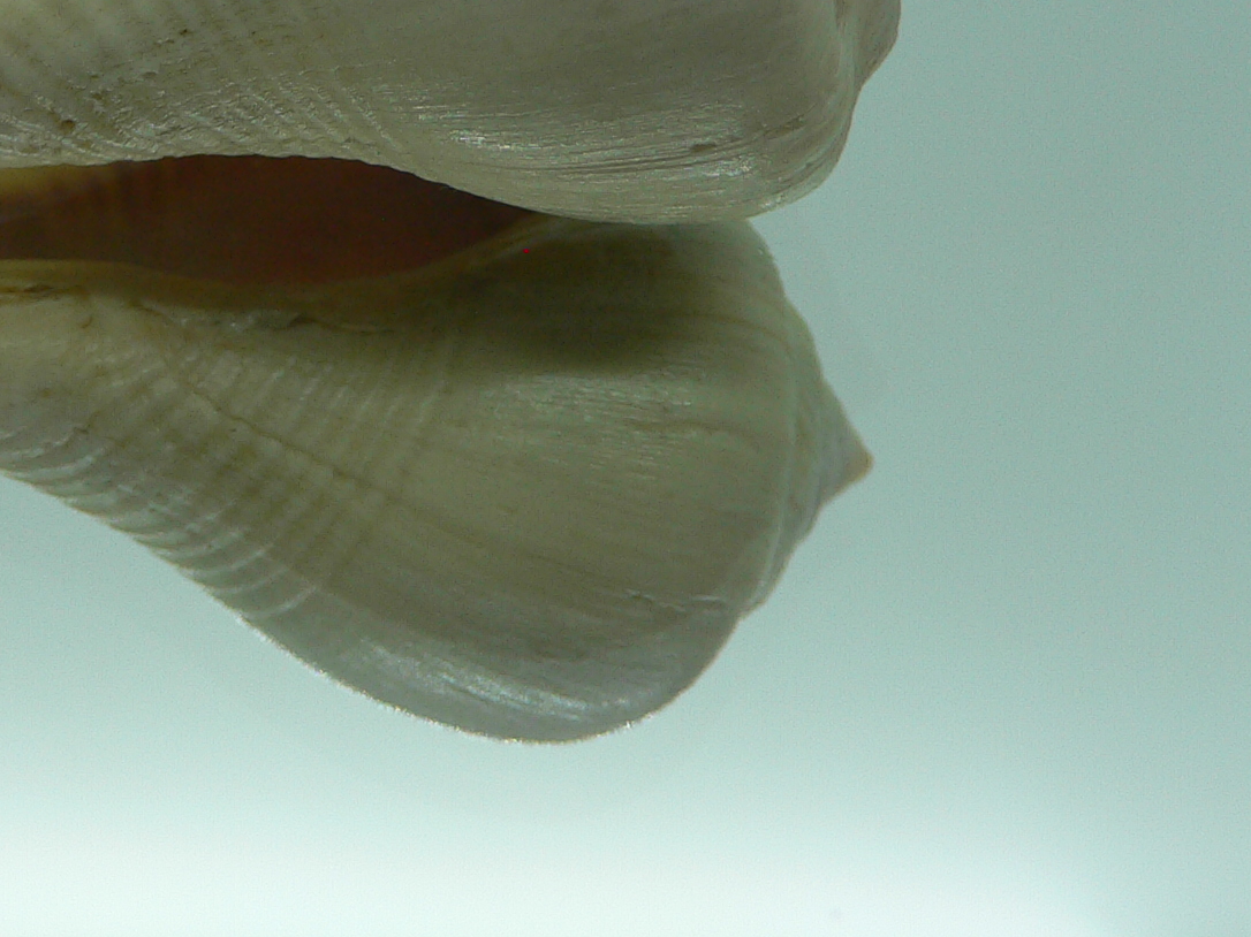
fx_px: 2349
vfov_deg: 22.0
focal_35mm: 65
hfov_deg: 29.6
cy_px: 79
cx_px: 396
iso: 80
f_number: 2.8
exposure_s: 1/80
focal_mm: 4.6
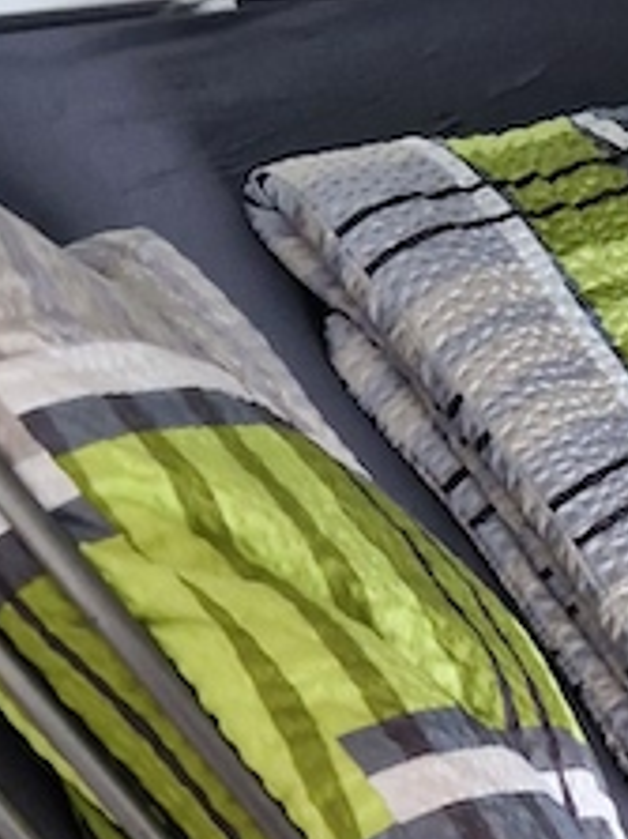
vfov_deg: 19.8
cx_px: 1019
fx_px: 2324
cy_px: 835
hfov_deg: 14.1
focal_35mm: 96
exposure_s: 1/100
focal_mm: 5.4
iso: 250
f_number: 1.8
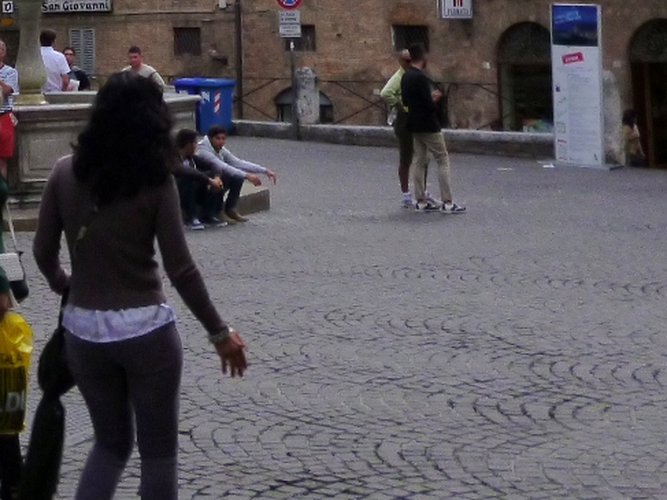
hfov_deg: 22.0
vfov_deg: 15.6
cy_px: -247
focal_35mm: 87
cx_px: 60
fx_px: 1676
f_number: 9
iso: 160
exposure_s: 1/80
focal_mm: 5
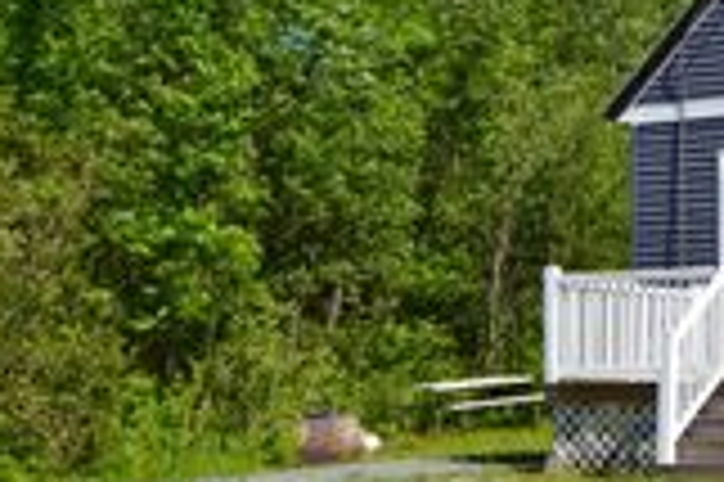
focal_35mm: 84
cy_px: 221
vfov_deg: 16.2
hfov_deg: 21.1
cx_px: 1030
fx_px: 1688
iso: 400
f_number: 11
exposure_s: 1/500
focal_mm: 18
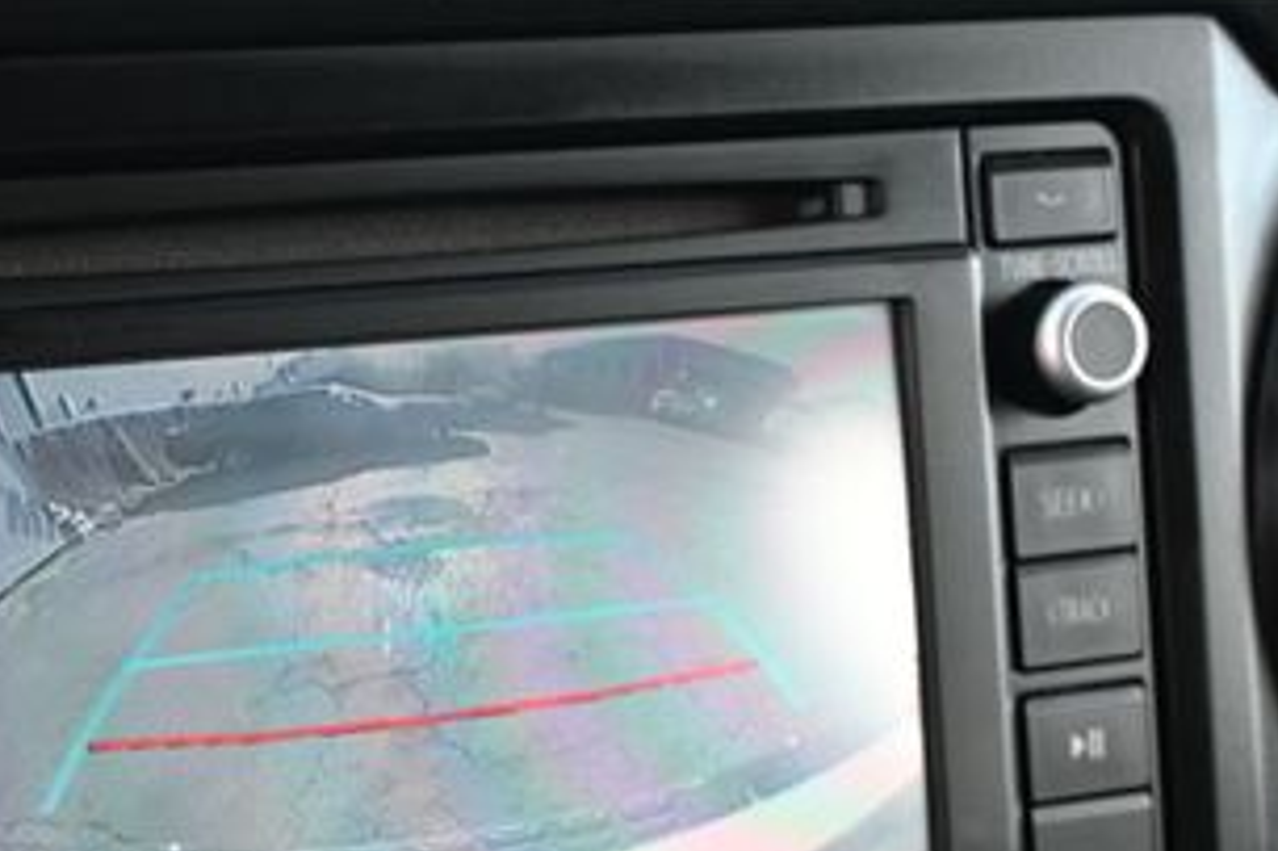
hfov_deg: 30.7
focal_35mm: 65
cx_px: 323
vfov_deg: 20.8
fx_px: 2291
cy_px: 671
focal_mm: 20.5
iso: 500
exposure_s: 1/125
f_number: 3.8
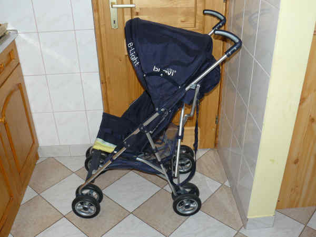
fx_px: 329
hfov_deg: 51.4
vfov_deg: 39.7
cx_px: 158
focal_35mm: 36
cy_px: 118
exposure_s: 1/30
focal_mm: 6
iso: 100
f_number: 4
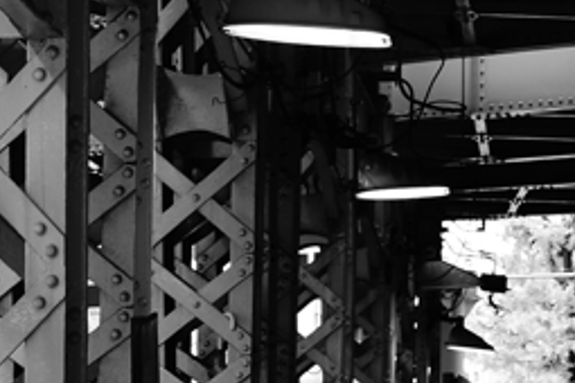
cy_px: 611
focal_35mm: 181
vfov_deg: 7.4
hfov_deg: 11.3
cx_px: 97
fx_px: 2891
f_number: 4.5
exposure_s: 1/15
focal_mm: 30
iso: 100
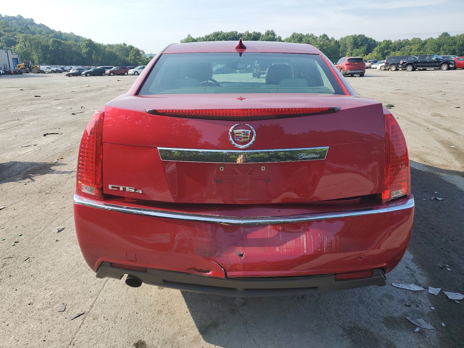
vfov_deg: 53.1
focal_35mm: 26
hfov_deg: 67.3
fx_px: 349
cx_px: 232
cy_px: 174
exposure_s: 1/1667
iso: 50
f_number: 1.5
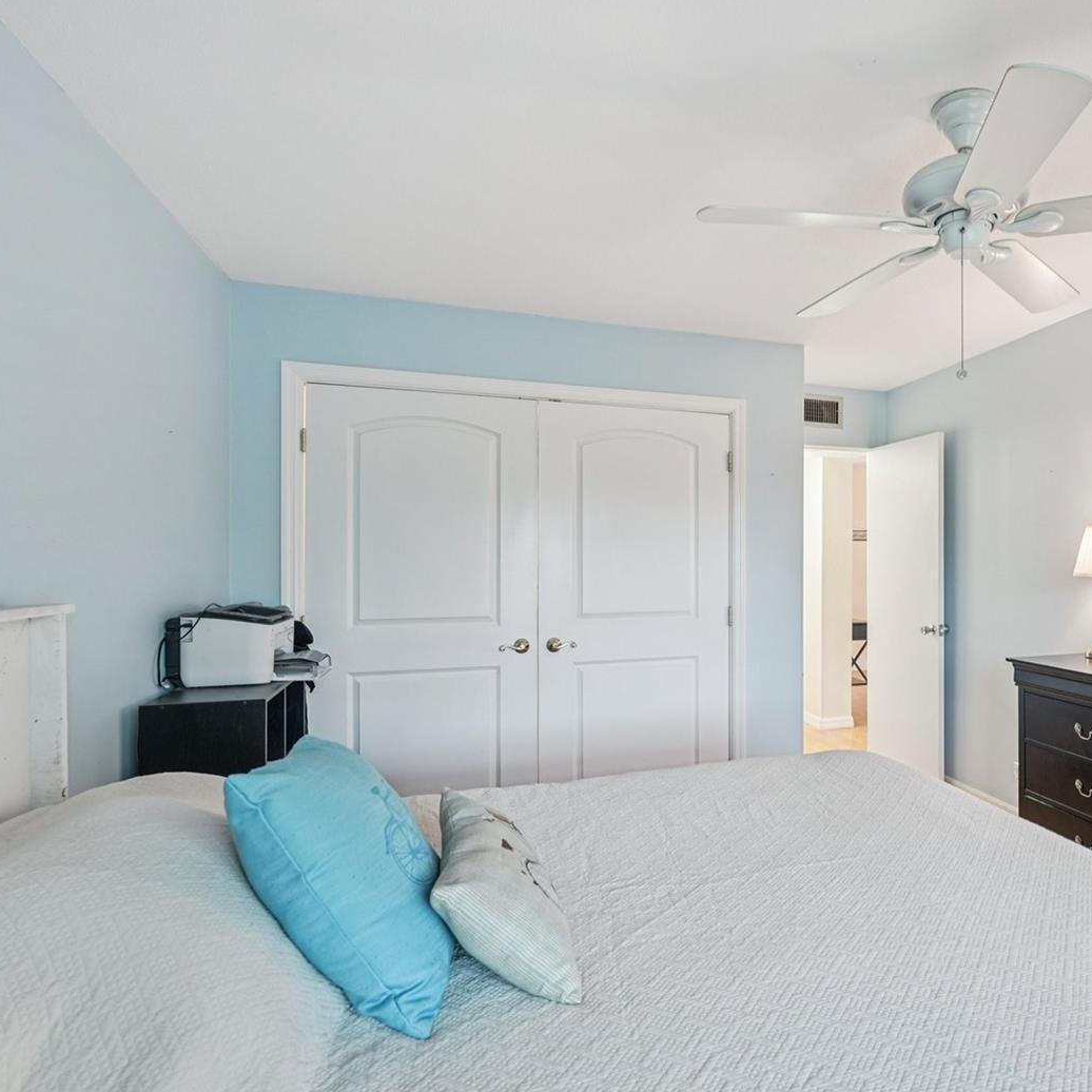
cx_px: 769
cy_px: 542
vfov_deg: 72.1
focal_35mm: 21
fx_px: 749
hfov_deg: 69.0
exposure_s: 1/5
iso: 400
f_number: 8
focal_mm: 16
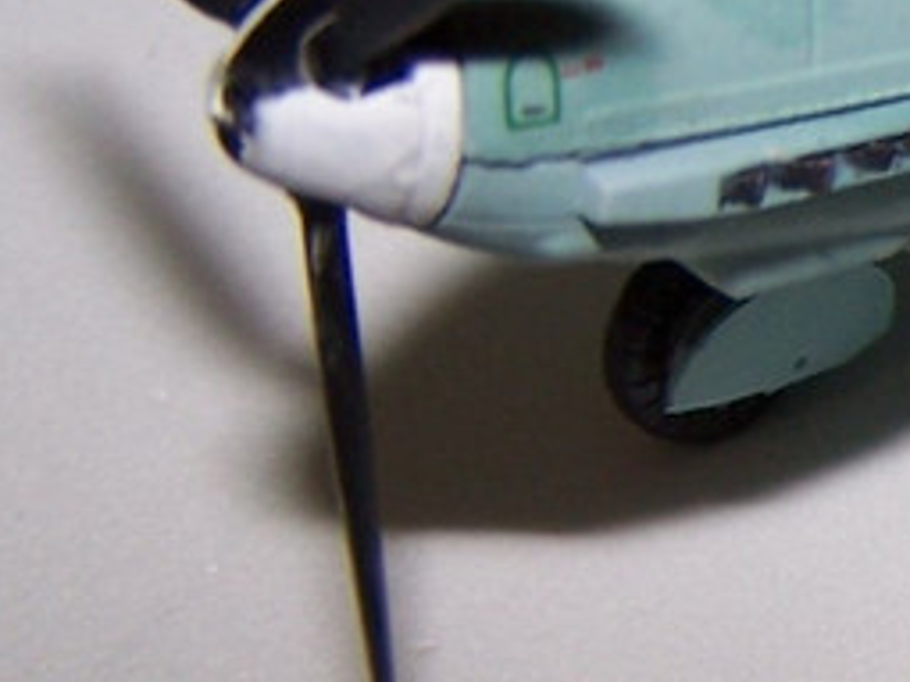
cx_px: 1608
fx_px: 4178
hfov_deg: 11.6
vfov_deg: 9.3
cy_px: 396
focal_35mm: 159
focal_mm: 6.3
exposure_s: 1/60
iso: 80
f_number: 2.8
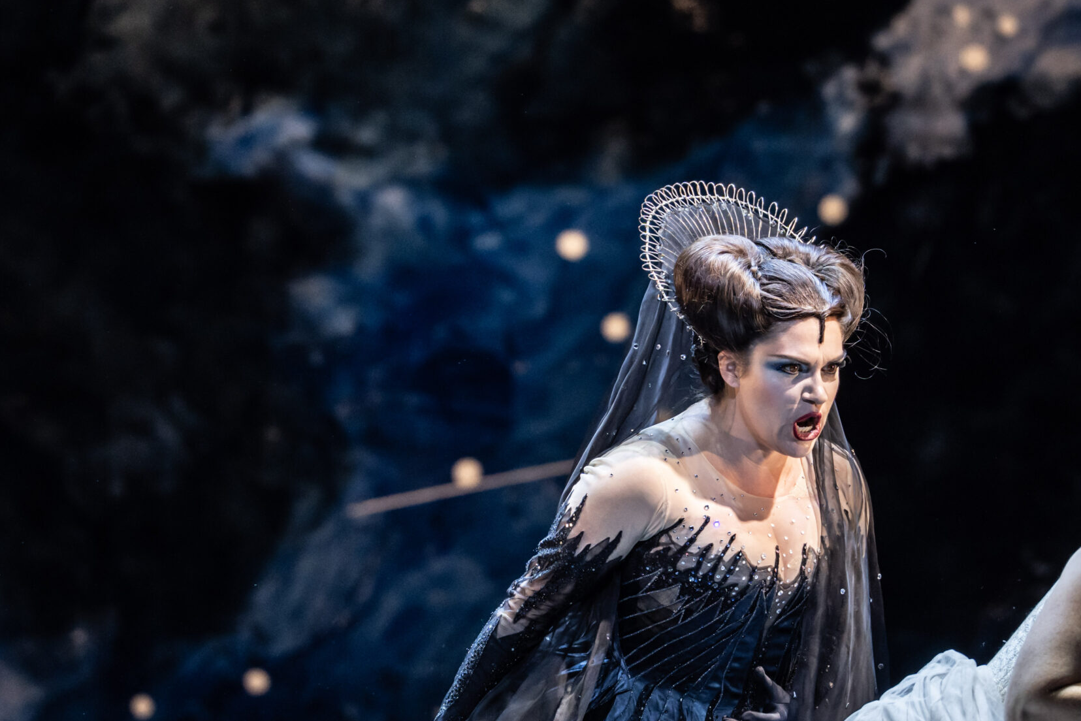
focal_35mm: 450
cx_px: 825
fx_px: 13514
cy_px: 525
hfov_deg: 4.6
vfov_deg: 3.1
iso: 800
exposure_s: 1/250
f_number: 3.5
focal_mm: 194
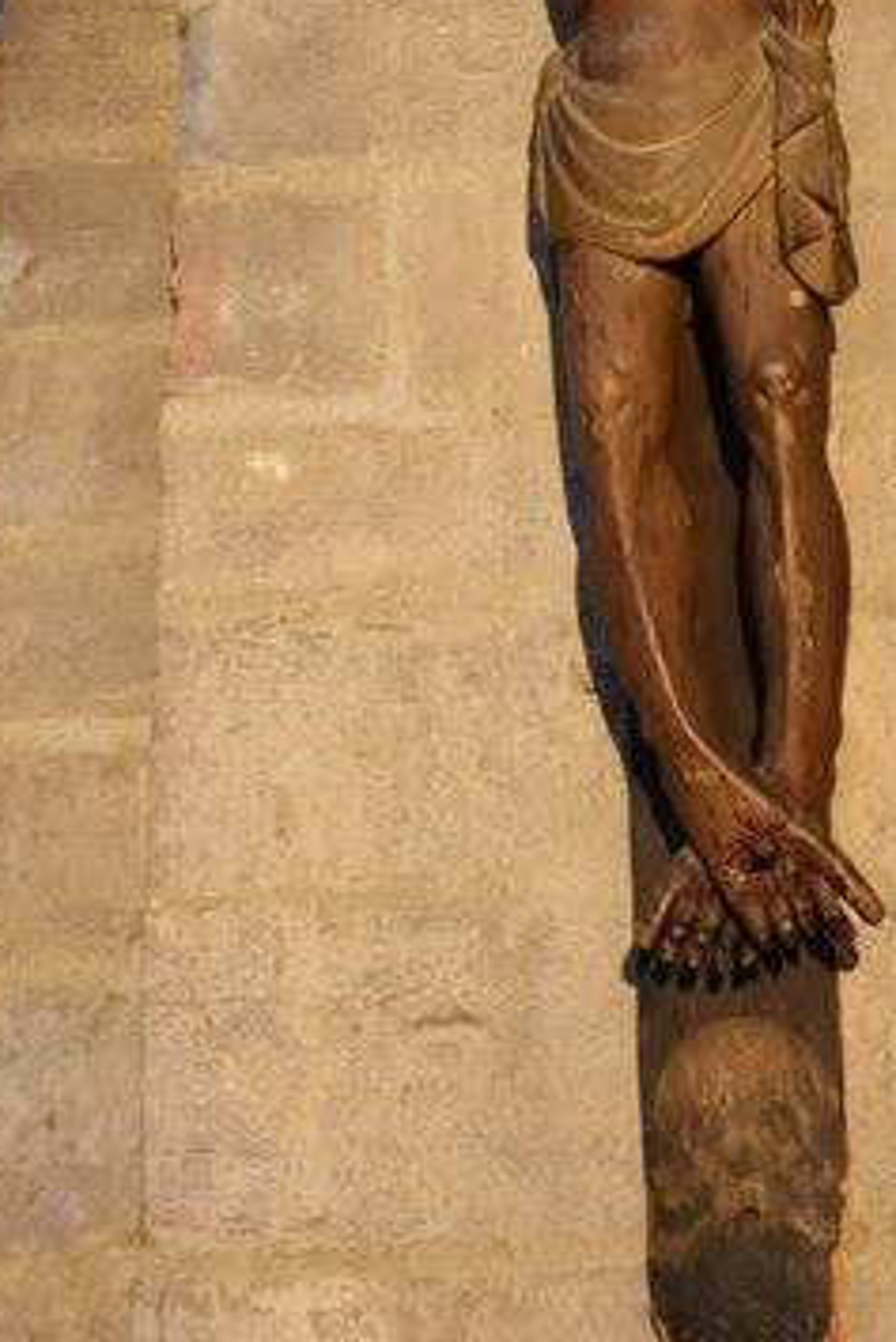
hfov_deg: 19.1
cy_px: 215
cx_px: 675
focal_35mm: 71
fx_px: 2648
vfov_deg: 27.7
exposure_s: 1/60
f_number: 4.5
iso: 5600
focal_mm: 24
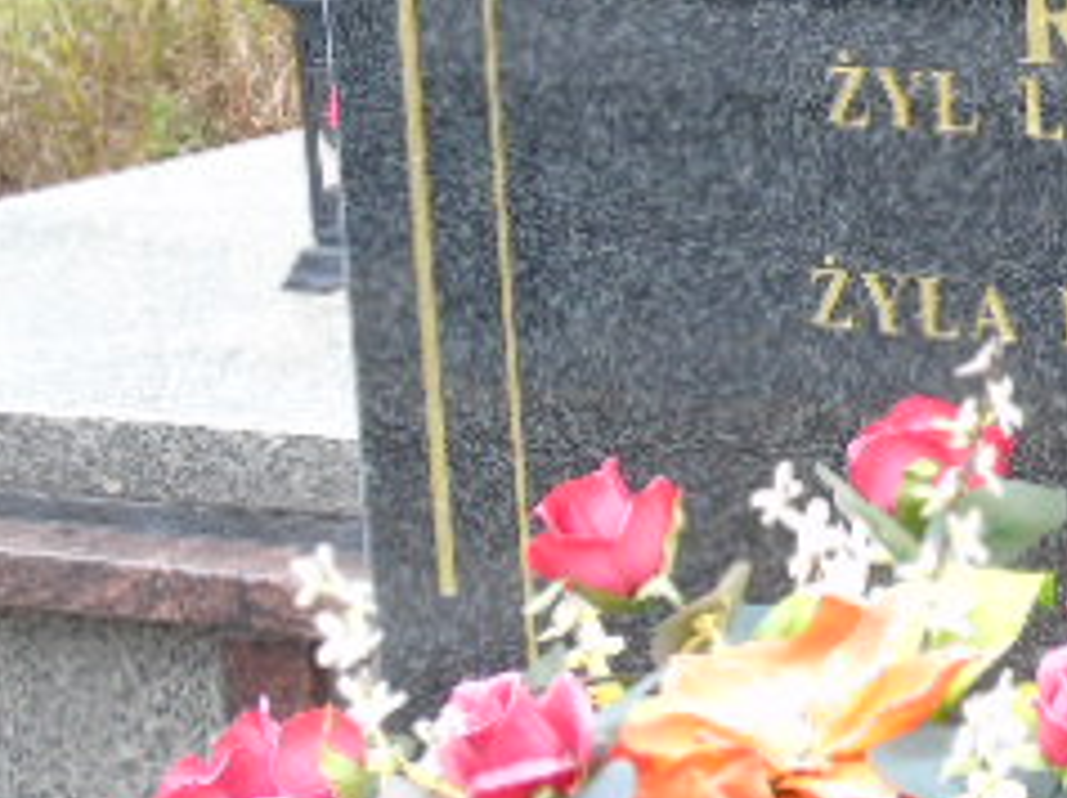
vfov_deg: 7.8
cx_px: 1399
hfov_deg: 10.1
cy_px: 462
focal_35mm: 191
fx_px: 5881
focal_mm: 13
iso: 100
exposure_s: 1/30
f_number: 4.7
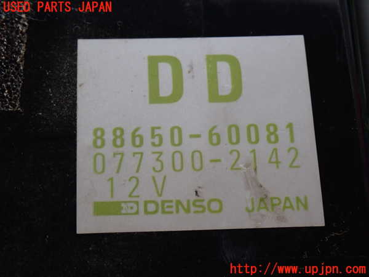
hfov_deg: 27.4
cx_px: 184
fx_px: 757
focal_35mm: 71
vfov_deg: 20.7
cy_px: 138
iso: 500
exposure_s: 1/60
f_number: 3.9
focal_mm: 12.73
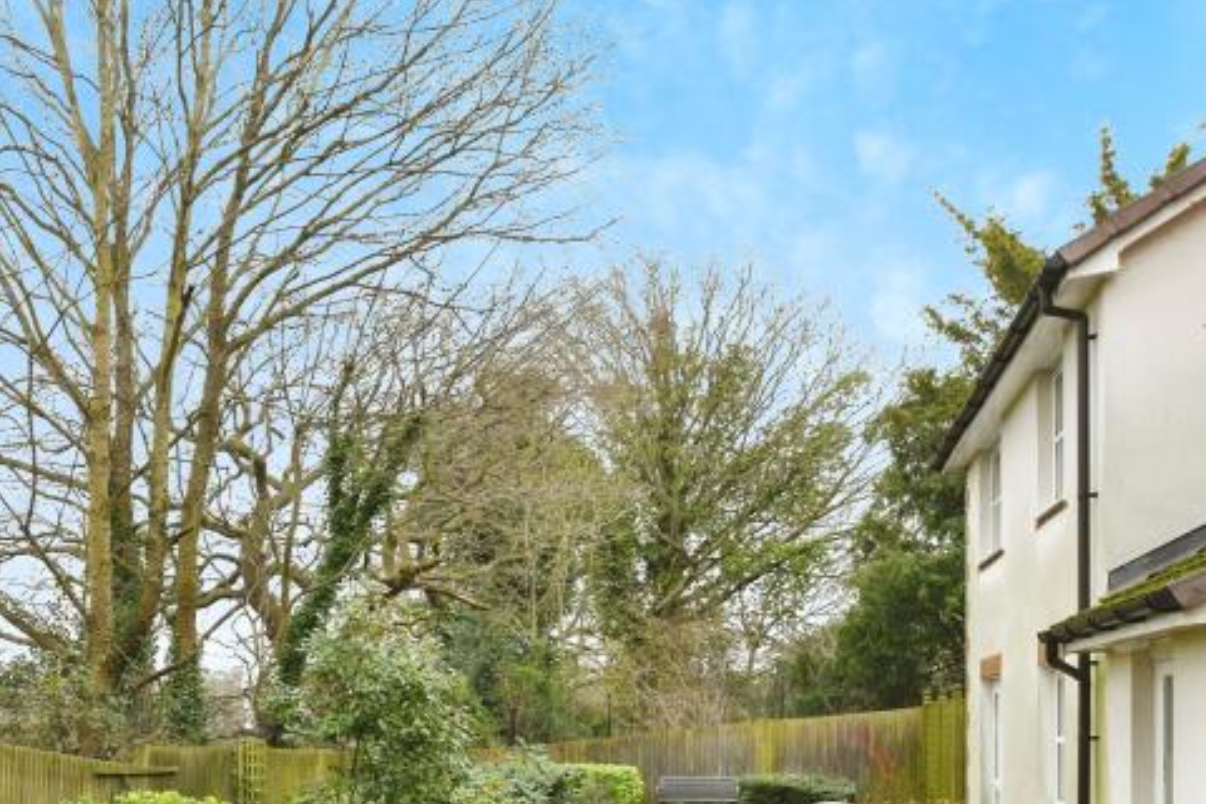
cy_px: 760
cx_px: 80
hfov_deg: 50.7
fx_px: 1072
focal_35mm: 32
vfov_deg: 37.7
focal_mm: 15
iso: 800
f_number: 8
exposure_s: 1/200
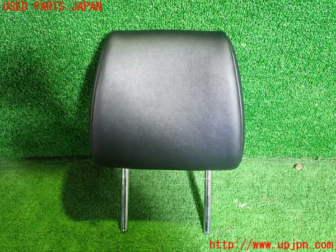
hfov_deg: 45.8
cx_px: 168
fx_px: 398
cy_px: 126
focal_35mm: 41
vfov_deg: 35.1
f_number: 2.8
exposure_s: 1/30
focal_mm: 7.31
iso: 800
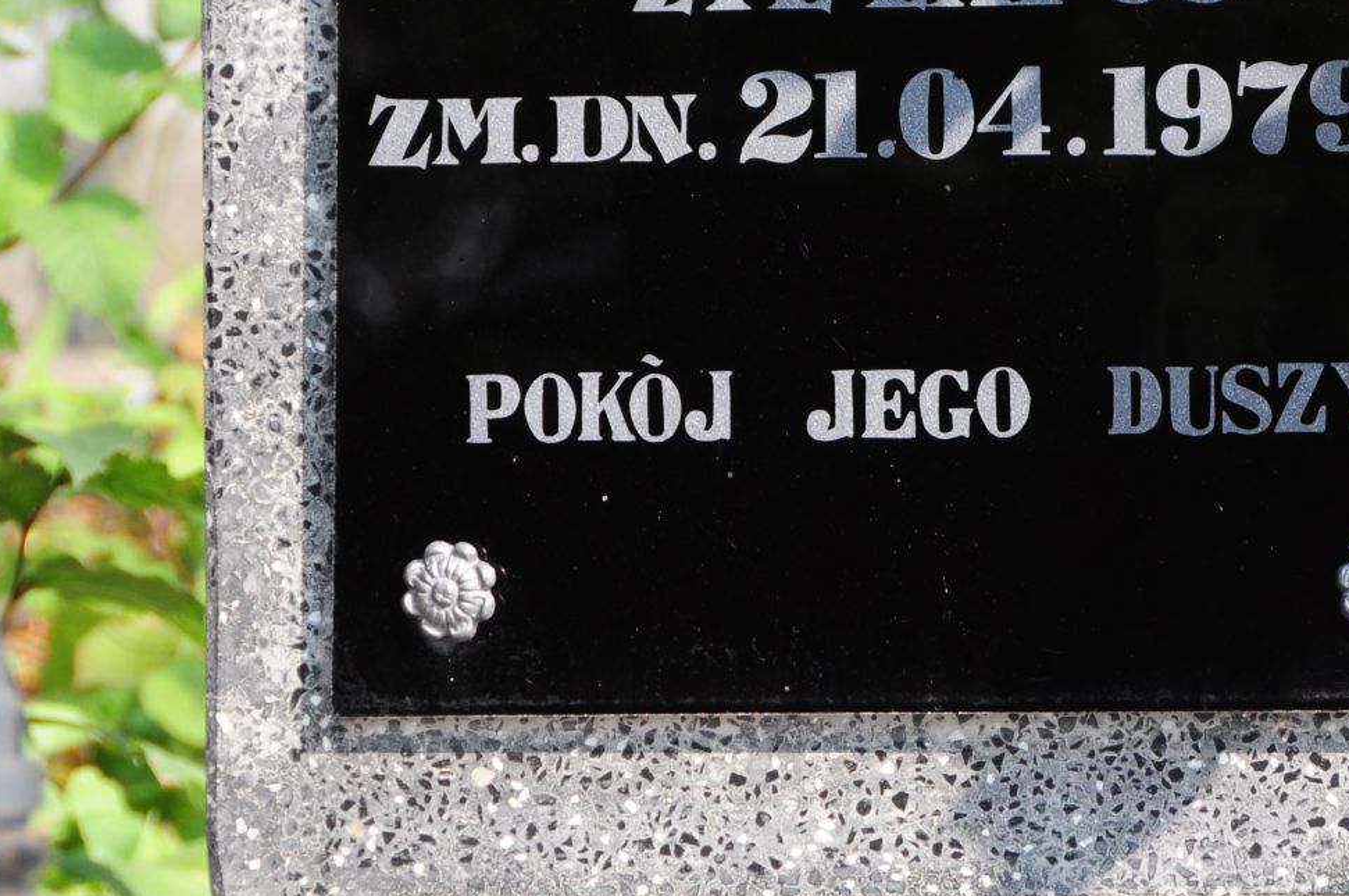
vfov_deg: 2.8
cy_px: -21
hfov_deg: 4.2
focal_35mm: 497
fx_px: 18602
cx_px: 968
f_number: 7.1
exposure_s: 1/200
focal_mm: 150
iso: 250
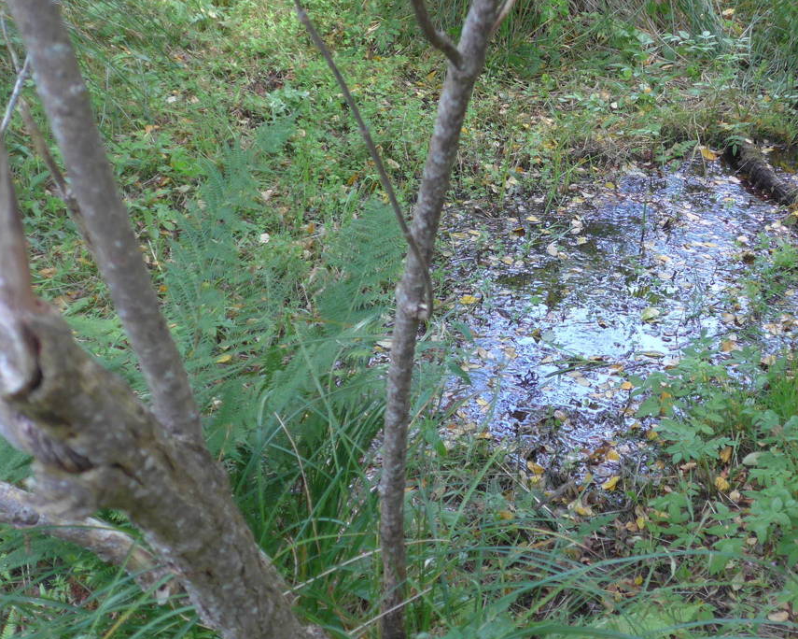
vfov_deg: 26.7
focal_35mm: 57
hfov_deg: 32.5
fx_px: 1346
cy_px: 283
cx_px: 575
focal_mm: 8
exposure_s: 1/60
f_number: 2.5
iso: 160
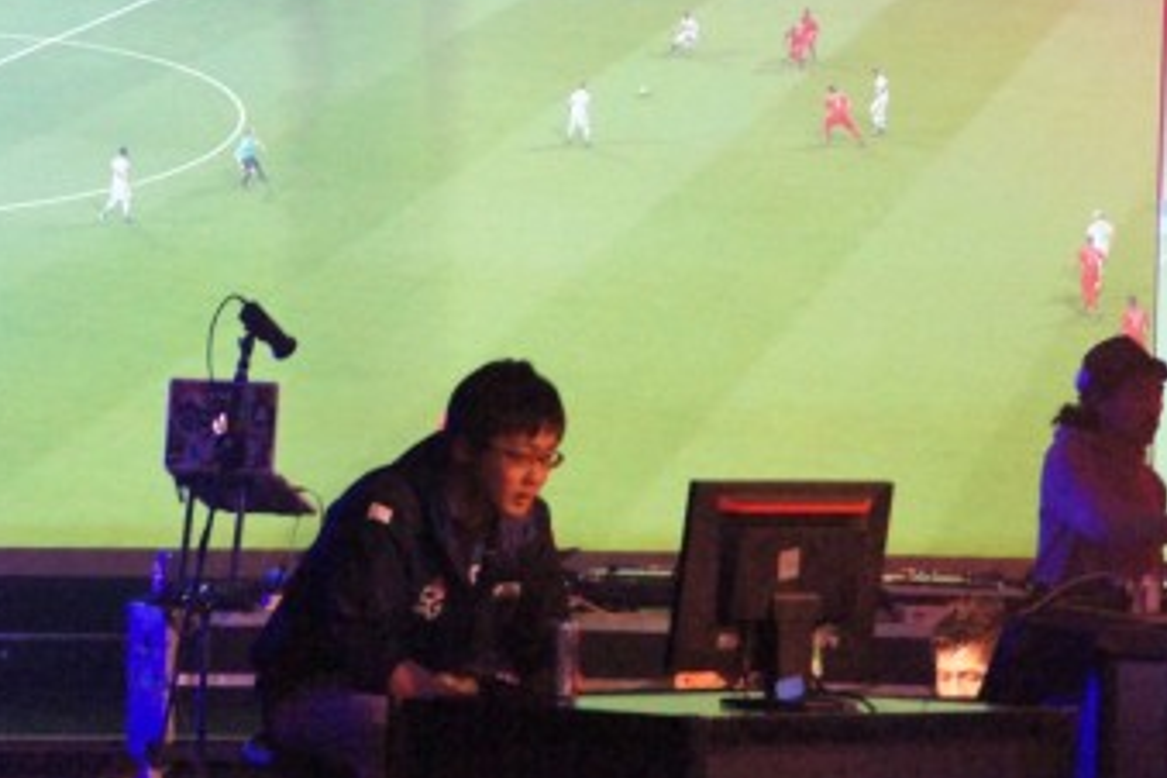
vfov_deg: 5.5
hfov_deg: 8.3
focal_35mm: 249
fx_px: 8071
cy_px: 208
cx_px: 475
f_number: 7.1
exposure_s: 1/80
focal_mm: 110
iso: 6400
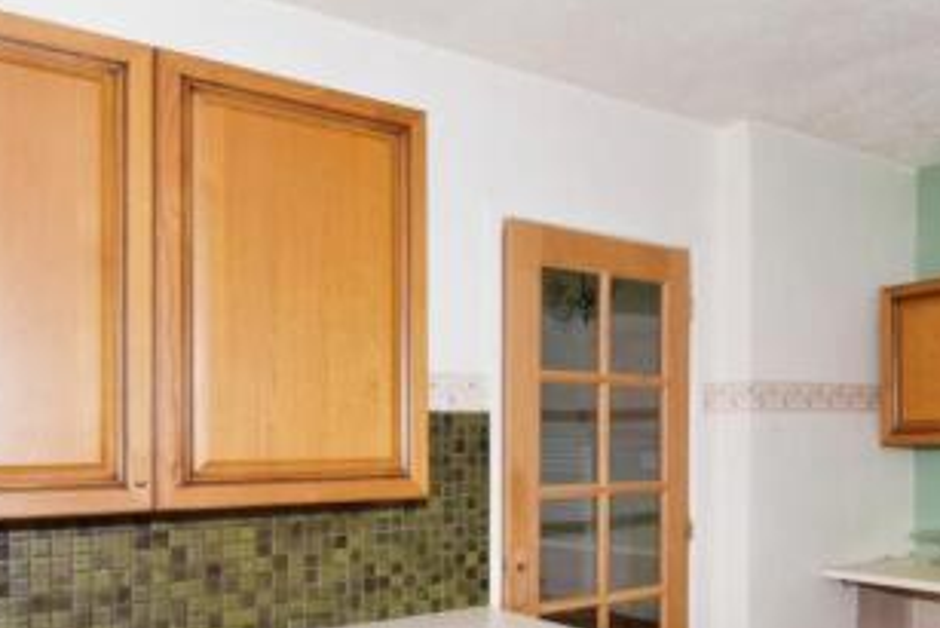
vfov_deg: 40.1
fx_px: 836
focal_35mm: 32
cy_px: 464
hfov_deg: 58.4
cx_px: 540
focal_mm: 10
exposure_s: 1/60
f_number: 6.3
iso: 1000
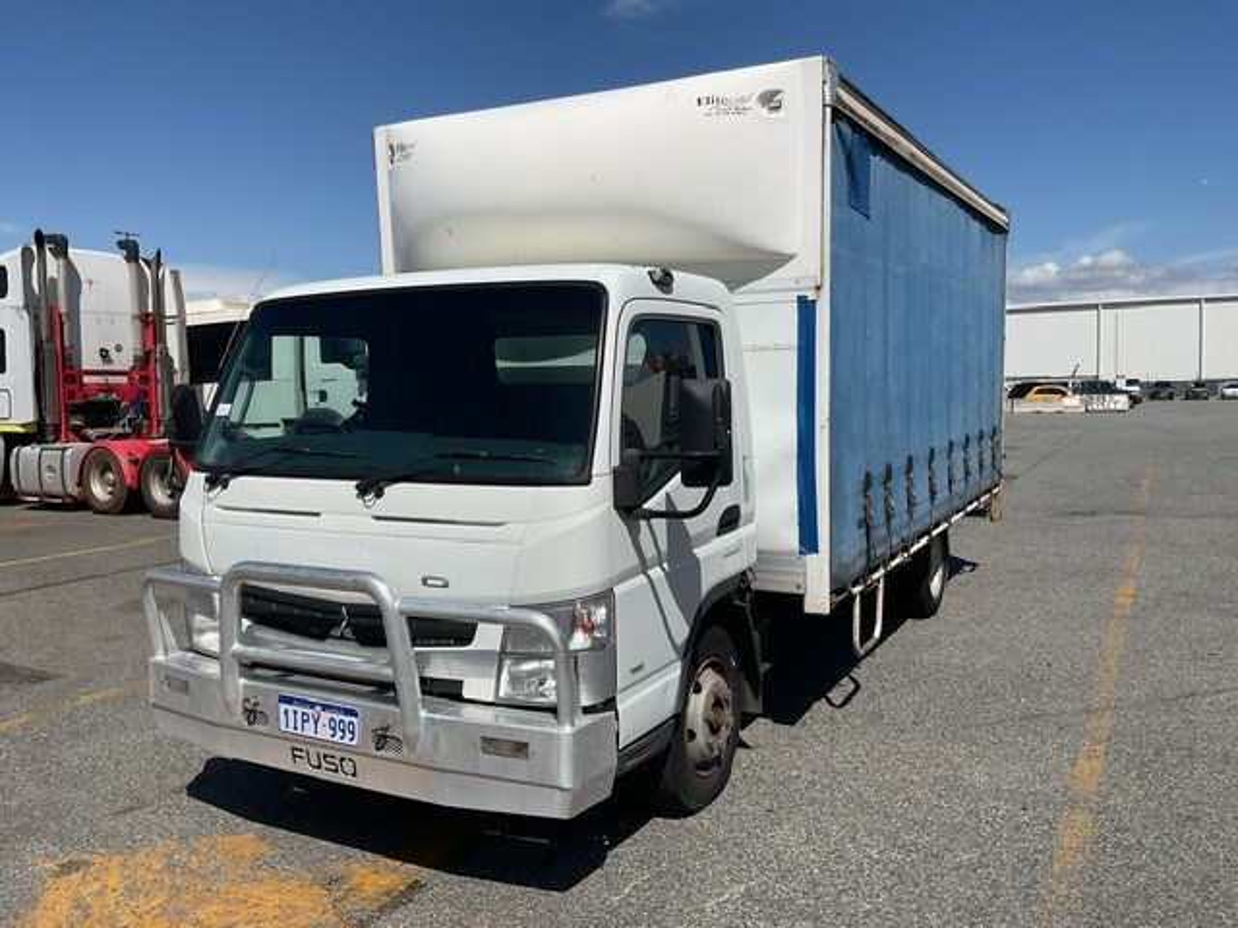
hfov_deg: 61.7
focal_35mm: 29
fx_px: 1037
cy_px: 464
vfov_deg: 48.2
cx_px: 619
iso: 16
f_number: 1.8
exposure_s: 1/4785
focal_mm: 3
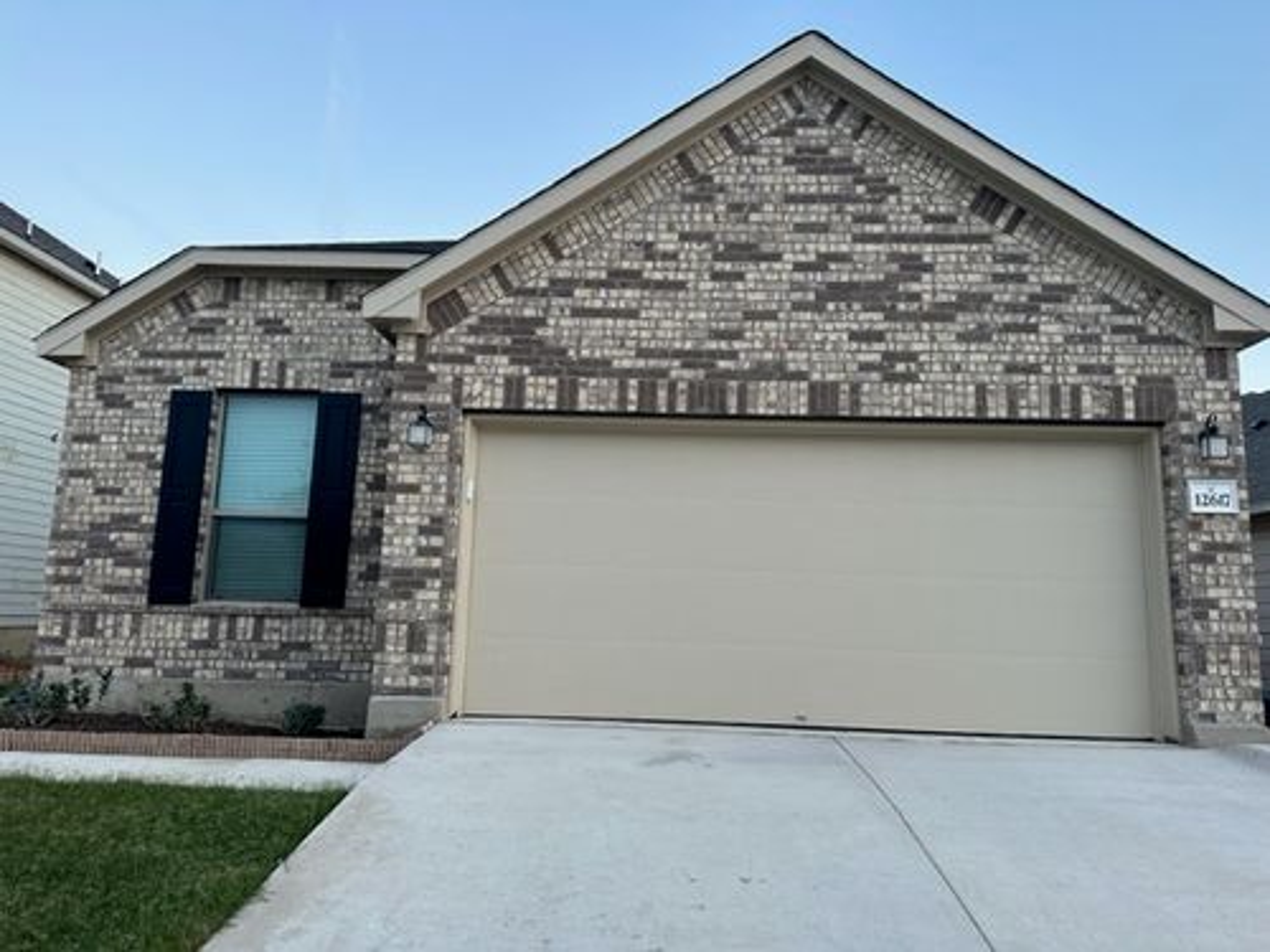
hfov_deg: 71.6
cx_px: 635
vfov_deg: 56.8
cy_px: 476
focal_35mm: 24
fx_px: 881
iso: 250
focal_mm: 6.86
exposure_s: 1/115
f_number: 1.78
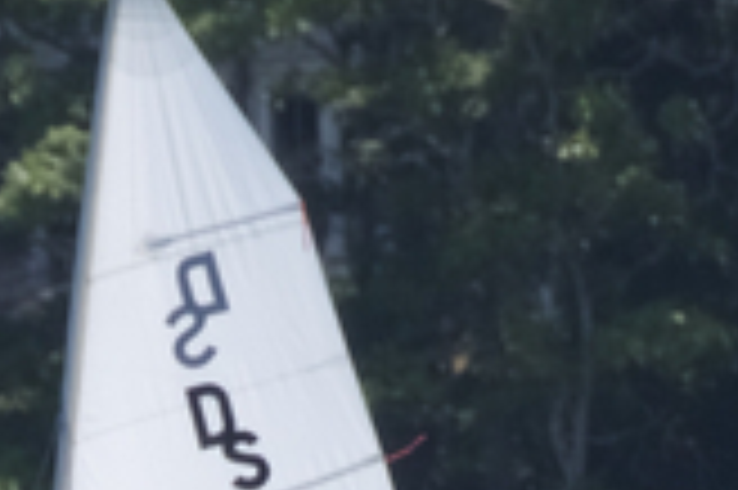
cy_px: 1513
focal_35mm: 3751
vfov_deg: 0.4
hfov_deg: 0.6
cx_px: 117
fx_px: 76817
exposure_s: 1/1600
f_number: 5.6
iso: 400
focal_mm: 400
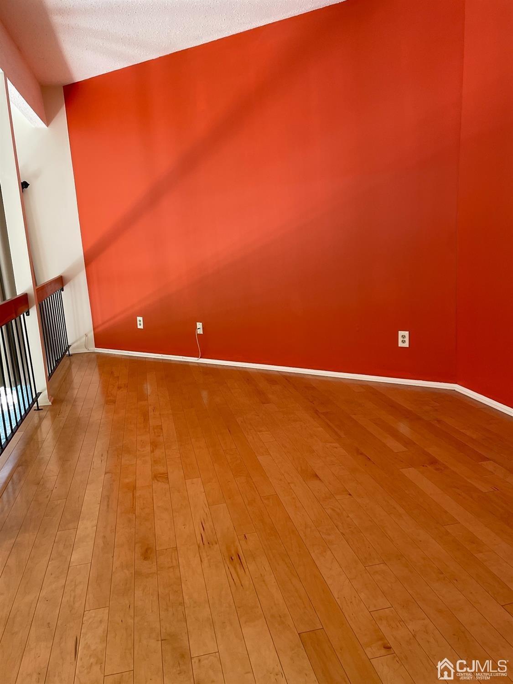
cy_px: 342
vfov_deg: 67.3
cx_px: 256
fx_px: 514
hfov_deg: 53.1
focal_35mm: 26
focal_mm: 4.2
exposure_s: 1/120
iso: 125
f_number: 1.6
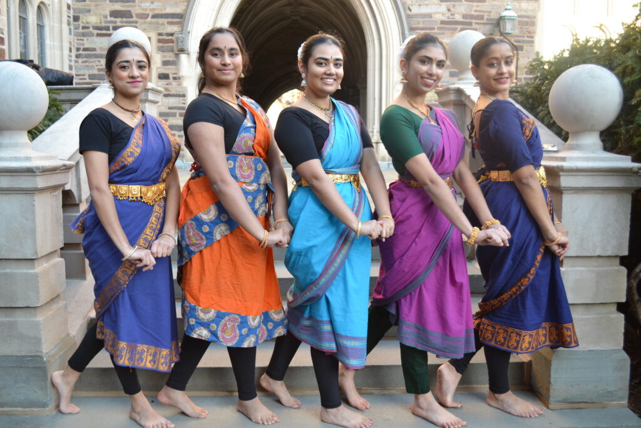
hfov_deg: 57.2
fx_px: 588
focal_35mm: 33
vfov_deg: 40.0
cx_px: 320
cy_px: 214
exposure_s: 1/80
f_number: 4.5
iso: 400
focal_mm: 22
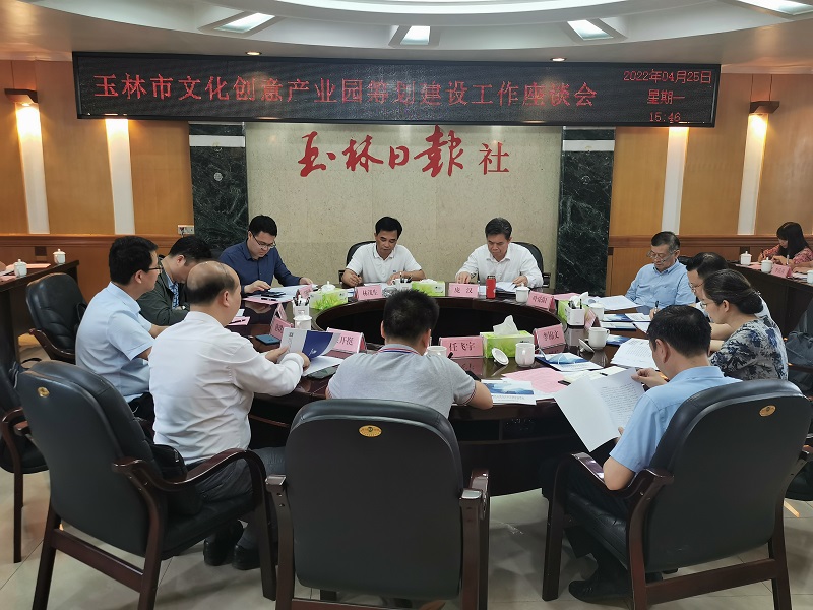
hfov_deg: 60.0
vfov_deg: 46.8
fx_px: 705
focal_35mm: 30
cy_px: 305
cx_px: 406
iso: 160
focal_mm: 5.58
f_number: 1.8
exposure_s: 1/50
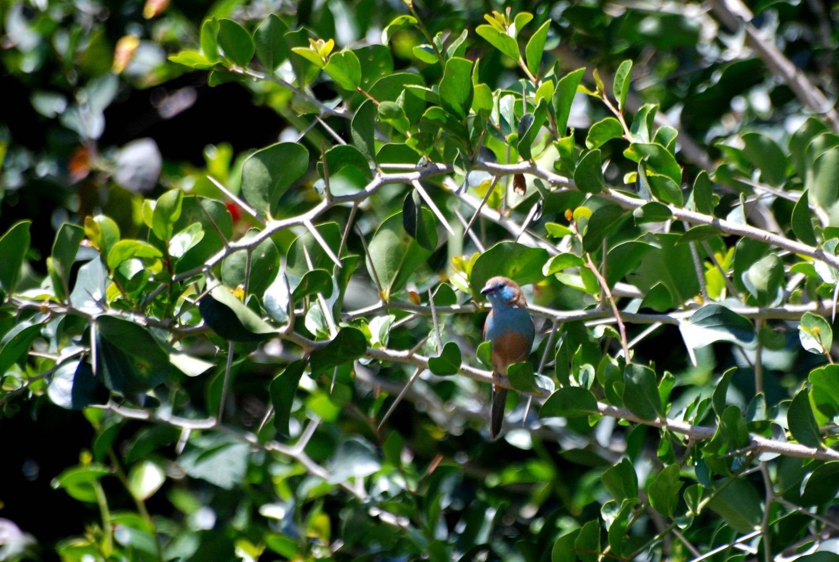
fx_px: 10500
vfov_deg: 3.1
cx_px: 420
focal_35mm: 450
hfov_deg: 4.6
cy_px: 281
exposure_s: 1/500
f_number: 5.6
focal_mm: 300
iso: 320
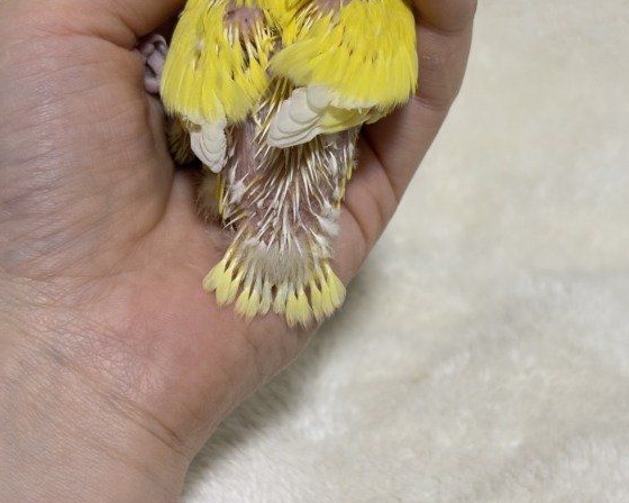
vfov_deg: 26.2
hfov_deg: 32.5
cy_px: 249
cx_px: 334
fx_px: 1080
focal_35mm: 58
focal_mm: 5.96
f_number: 1.6
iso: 125
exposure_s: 1/33
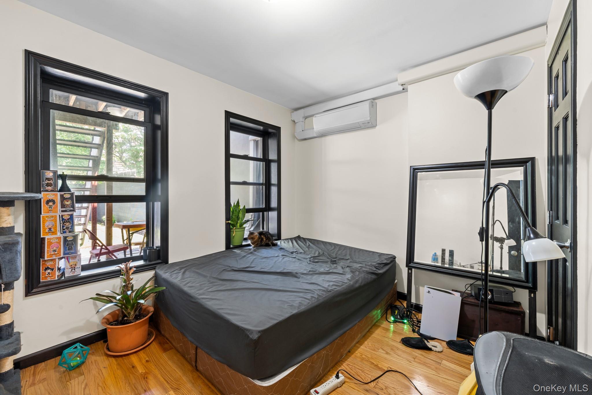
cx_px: 296
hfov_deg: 104.3
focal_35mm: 14
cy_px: 198
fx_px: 230
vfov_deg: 81.2
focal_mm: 14
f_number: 10
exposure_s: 5
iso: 320
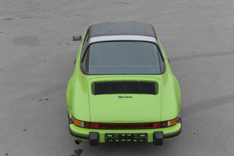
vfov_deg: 28.0
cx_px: 117
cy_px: 78
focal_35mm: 48
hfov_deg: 41.2
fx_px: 312
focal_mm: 48
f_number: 6.3
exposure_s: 1/160
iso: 200
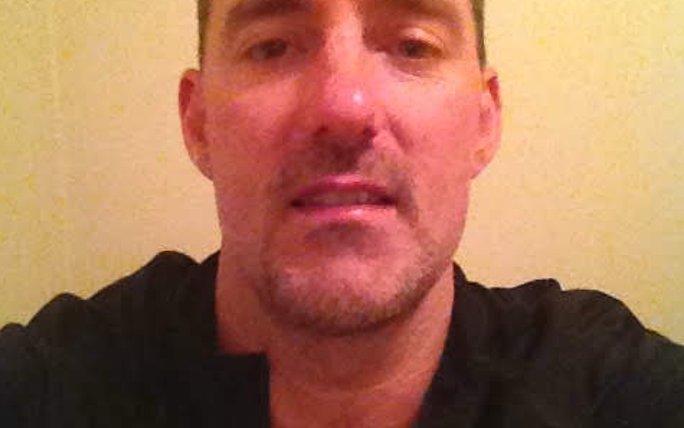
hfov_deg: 40.3
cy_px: 220
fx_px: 932
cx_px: 340
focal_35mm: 50
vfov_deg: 25.8
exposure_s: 1/30
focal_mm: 1.85
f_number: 2.4
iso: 800
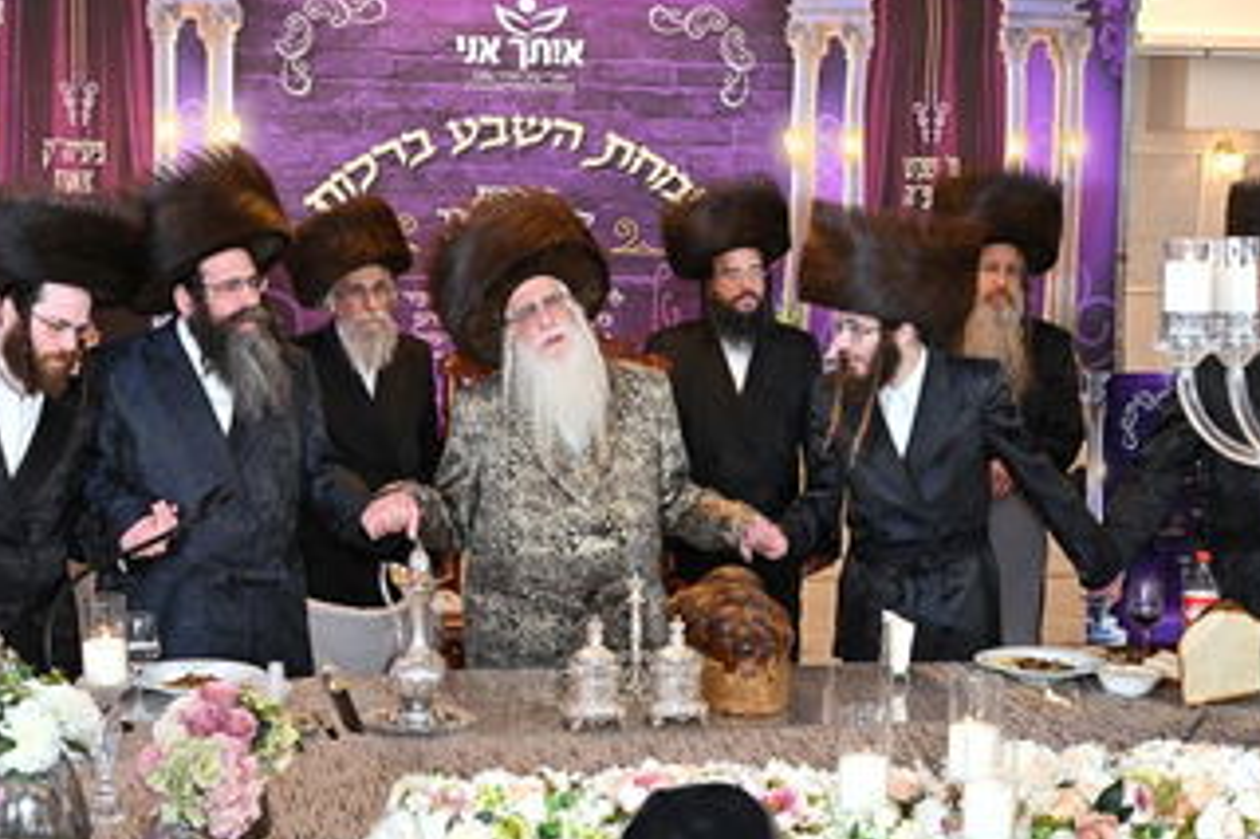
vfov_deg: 20.9
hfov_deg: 31.0
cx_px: 587
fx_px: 2274
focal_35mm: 65
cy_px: 425
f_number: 5
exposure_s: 1/160
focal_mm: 52
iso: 1000
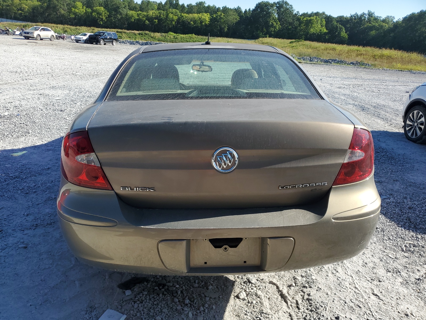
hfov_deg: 67.3
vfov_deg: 53.1
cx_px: 213
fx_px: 320
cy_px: 160
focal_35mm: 26
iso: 50
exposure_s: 1/2000
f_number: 1.5
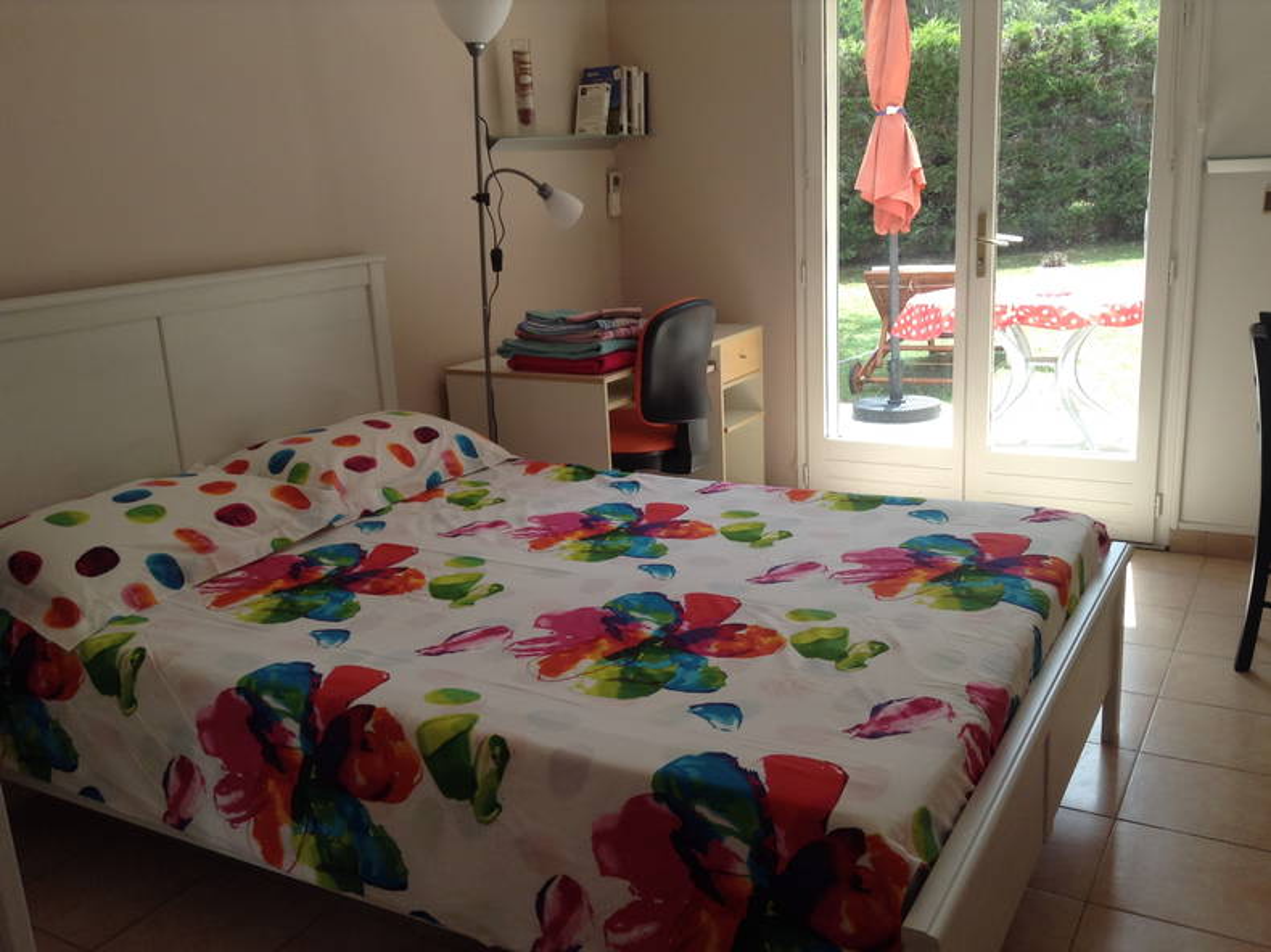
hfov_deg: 55.4
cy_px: 476
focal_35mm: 33
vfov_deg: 42.9
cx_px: 636
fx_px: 1211
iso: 25
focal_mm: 3.3
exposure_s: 1/165
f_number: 2.4
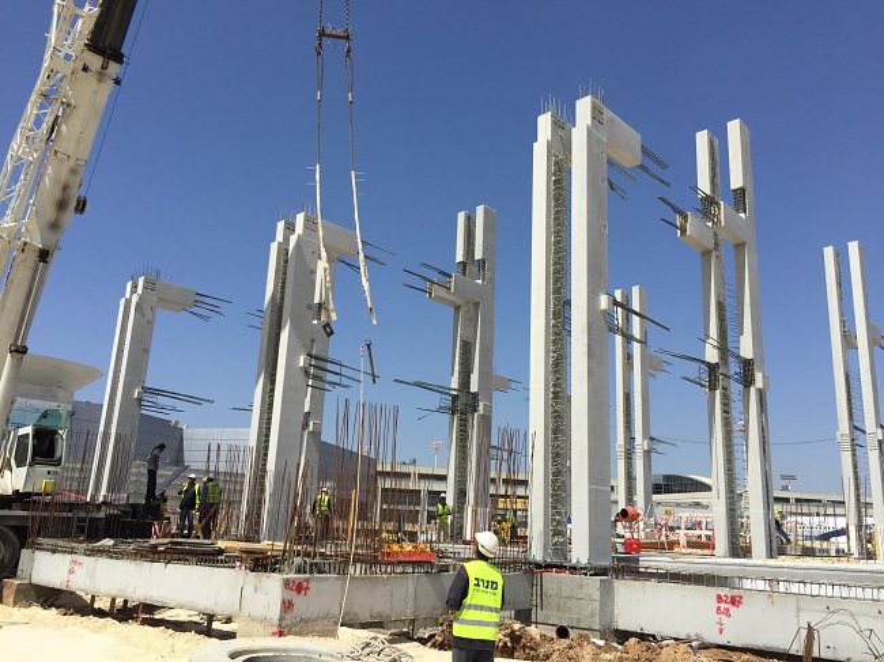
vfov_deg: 48.2
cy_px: 331
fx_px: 740
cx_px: 442
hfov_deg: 61.7
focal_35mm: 29
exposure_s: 1/3968
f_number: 2.2
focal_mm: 4.15
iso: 32
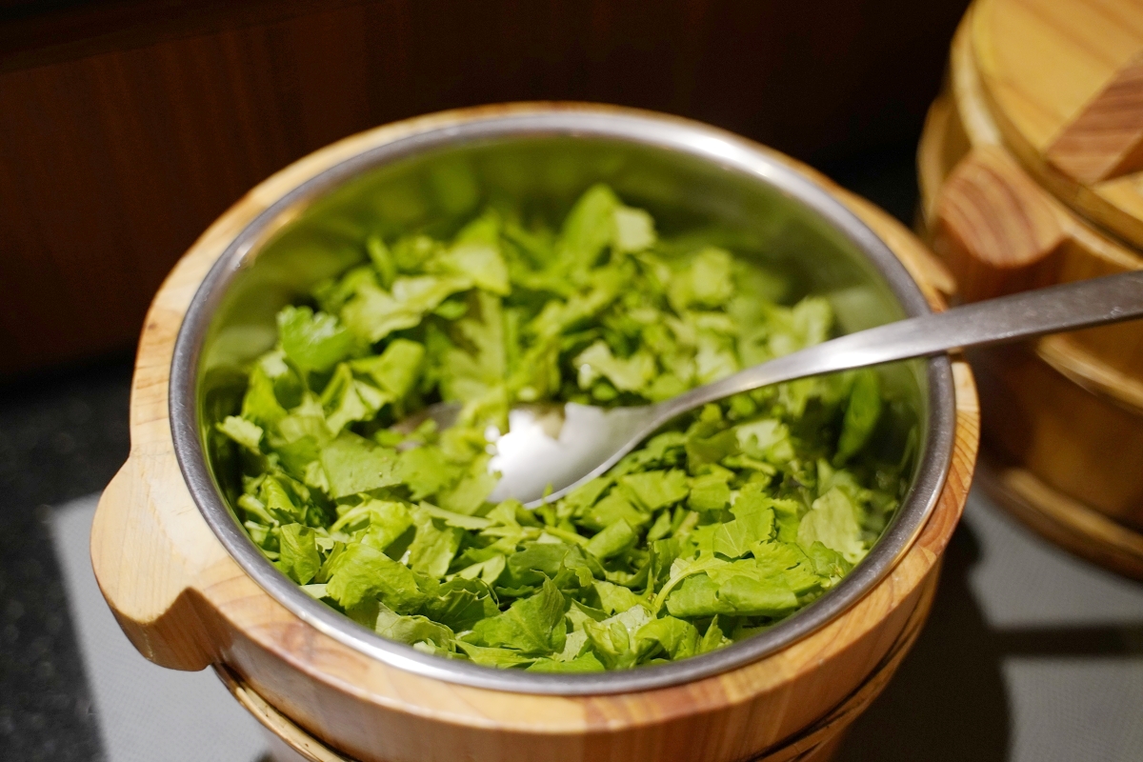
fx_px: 1333
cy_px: 381
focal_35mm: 42
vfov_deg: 31.9
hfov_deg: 46.4
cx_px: 572
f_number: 2.8
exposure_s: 1/60
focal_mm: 42
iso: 1600
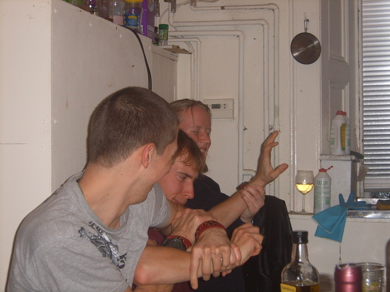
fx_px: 732
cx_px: 195
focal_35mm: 65
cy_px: 146
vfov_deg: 22.6
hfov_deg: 29.8
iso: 72
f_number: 3.7
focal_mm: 10.8
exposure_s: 1/45
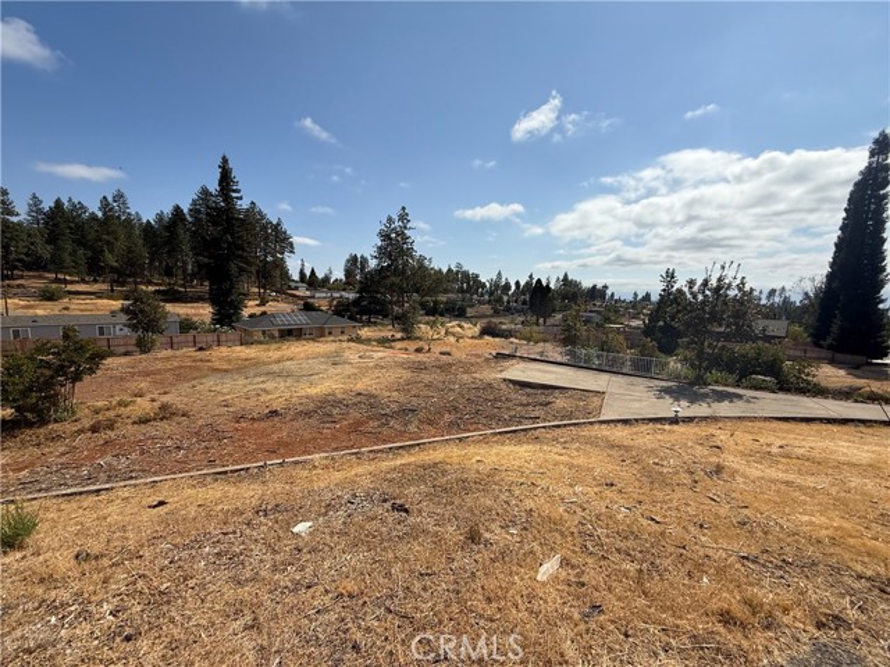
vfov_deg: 85.7
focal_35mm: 14
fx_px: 360
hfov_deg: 102.1
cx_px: 445
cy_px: 334
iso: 50
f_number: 2.2
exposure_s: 1/3460
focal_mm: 2.22
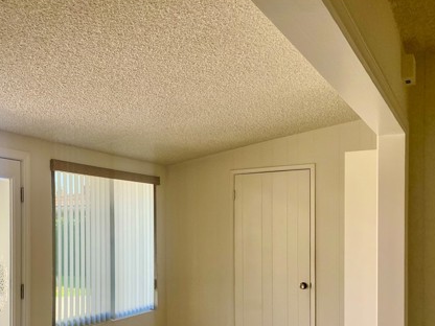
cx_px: 116
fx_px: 503
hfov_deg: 45.4
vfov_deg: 35.2
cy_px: 242
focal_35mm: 40
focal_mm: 4.25
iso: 32
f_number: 1.8
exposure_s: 1/161
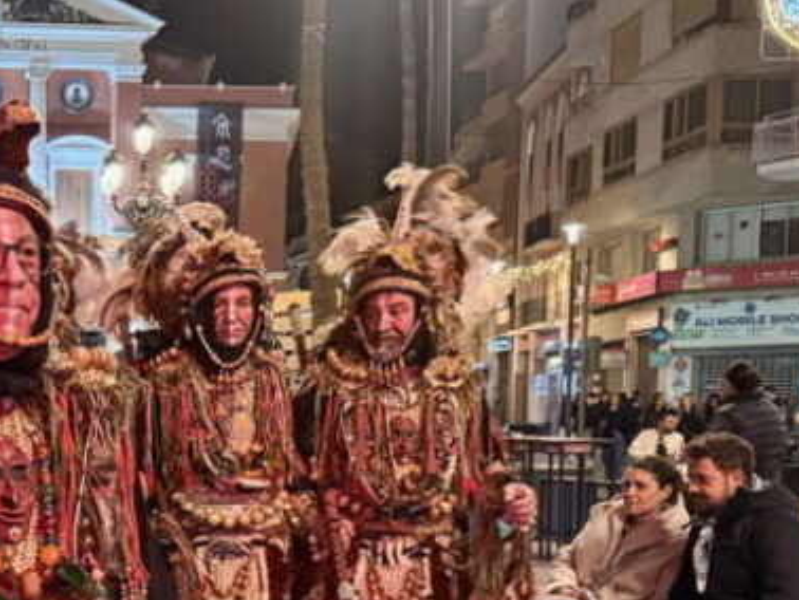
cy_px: 539
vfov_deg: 22.1
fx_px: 1501
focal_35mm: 65
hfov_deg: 27.2
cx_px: -89
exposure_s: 1/33
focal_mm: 6.76
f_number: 1.78
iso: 640
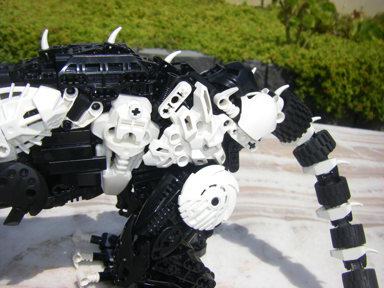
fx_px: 422
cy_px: 144
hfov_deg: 49.0
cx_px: 192
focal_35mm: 38
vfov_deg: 37.7
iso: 64
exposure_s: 1/400
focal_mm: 6.3
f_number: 7
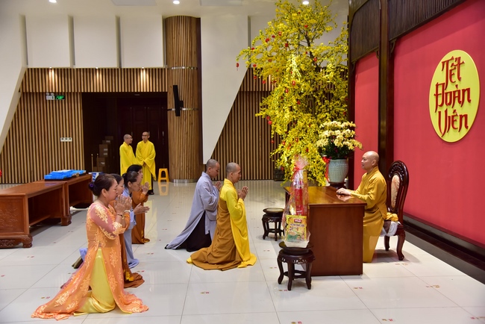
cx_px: 242
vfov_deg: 41.2
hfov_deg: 58.7
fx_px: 431
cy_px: 162
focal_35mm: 32
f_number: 4
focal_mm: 32
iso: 640
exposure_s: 1/125
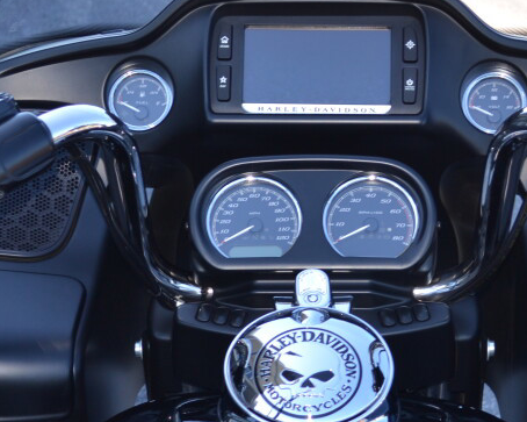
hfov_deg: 16.1
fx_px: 1856
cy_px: 284
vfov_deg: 12.9
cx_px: 320
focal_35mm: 119
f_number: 4.8
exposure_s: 1/125
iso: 140
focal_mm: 32
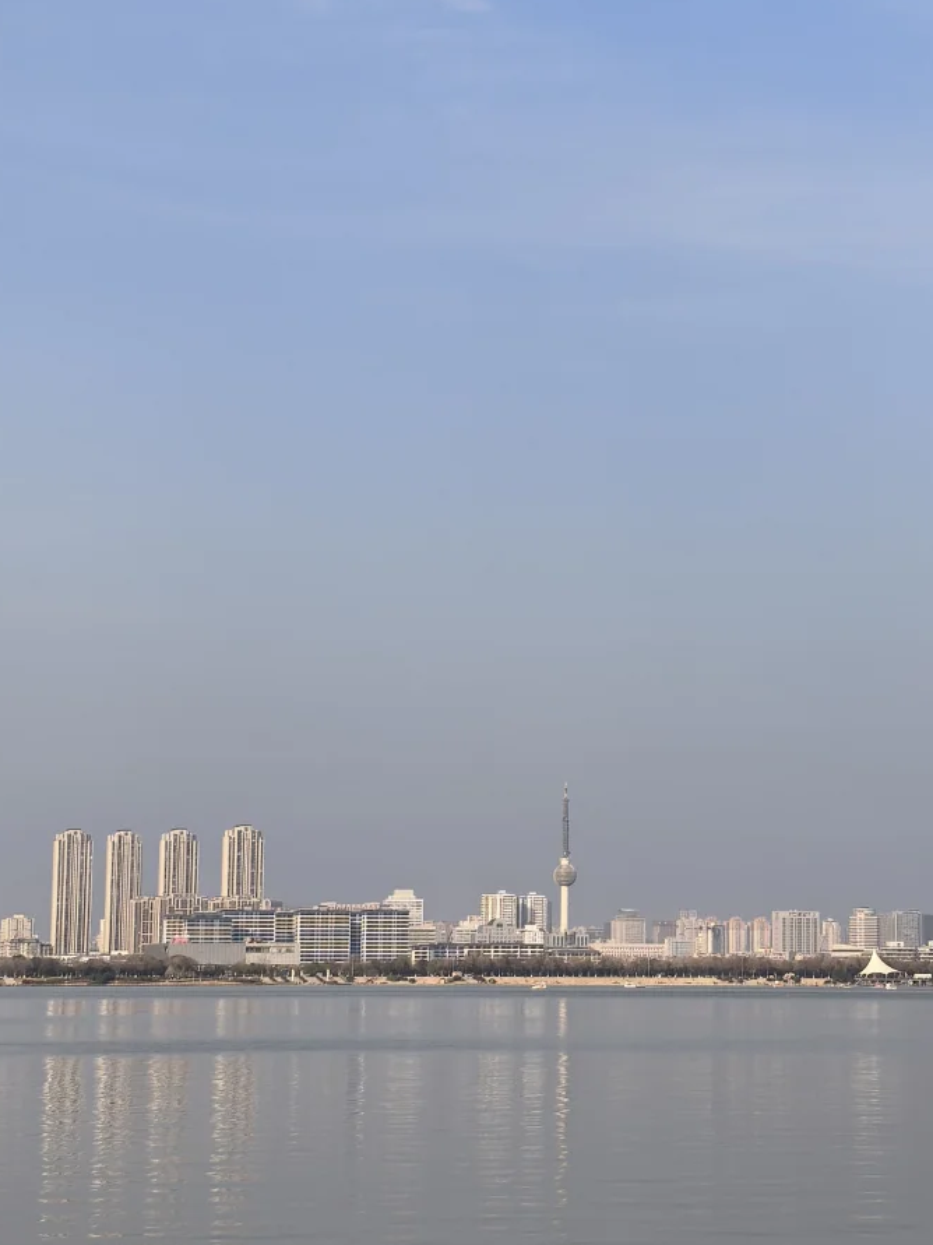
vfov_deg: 25.7
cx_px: 668
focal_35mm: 76
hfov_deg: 19.3
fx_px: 2732
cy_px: 662
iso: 50
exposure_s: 1/1138
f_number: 2
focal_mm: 6.98
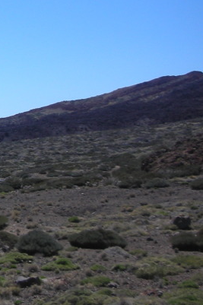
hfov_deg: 13.3
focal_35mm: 93
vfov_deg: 21.8
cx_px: -154
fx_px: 787
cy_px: 97
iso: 50
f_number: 8.5
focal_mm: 5.8
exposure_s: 1/126
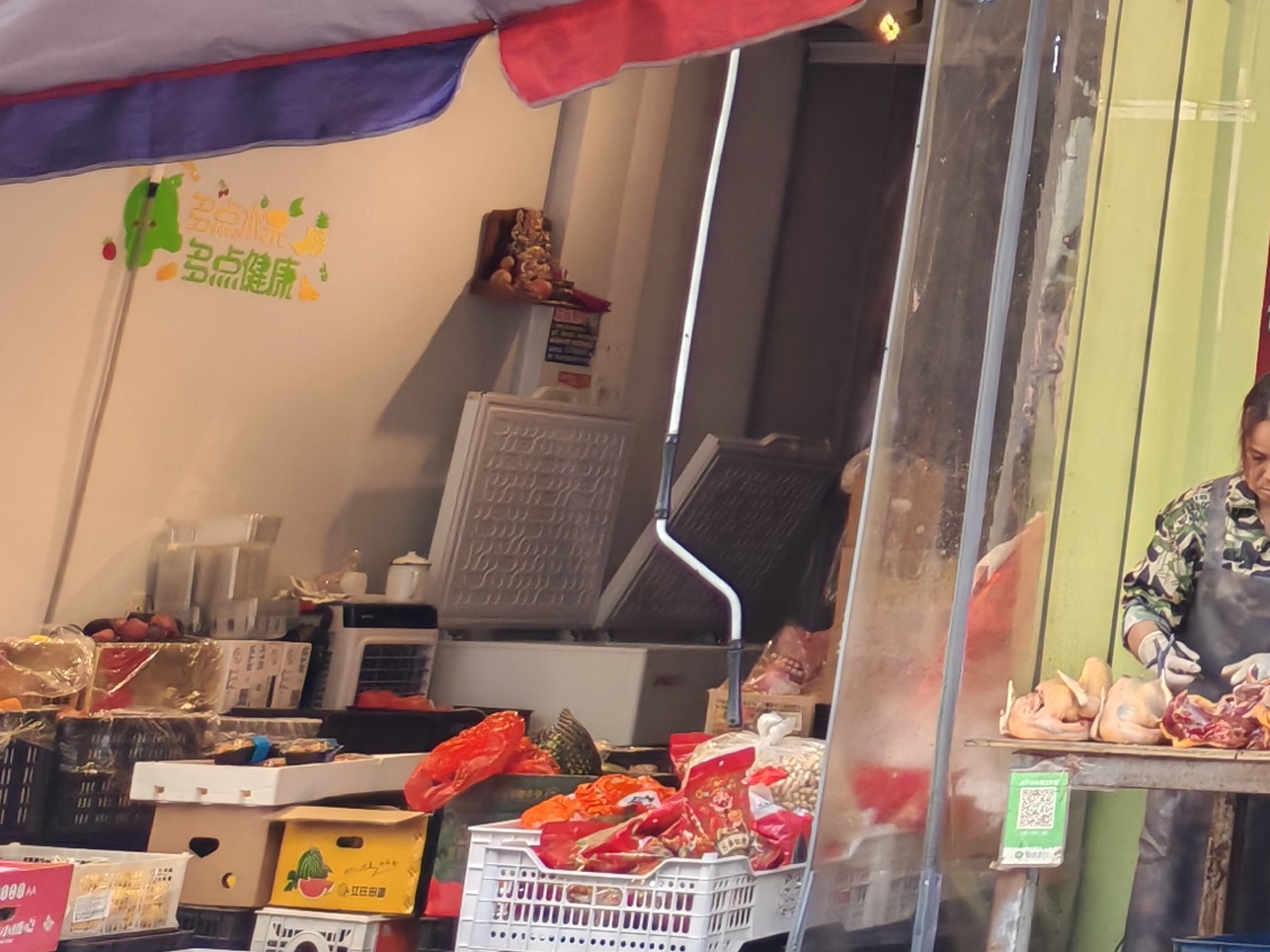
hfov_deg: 19.8
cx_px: 1896
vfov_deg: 15.7
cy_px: -499
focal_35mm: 86
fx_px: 3155
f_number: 1.95
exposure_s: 1/110
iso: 50
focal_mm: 5.52
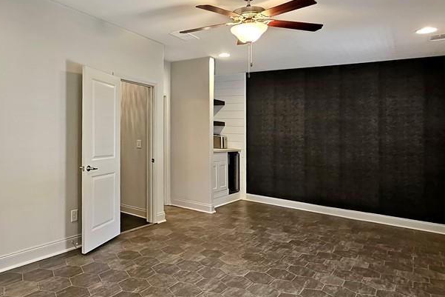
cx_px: 114
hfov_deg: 71.2
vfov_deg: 54.6
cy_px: 181
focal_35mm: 23
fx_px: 284
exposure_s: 1/60
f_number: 2.2
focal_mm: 2.2
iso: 400
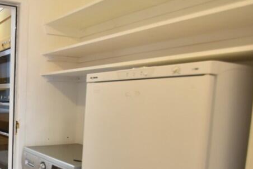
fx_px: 239
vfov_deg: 38.3
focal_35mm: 34
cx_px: -13
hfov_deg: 44.9
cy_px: 117
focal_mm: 10
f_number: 4.5
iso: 400
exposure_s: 1/15
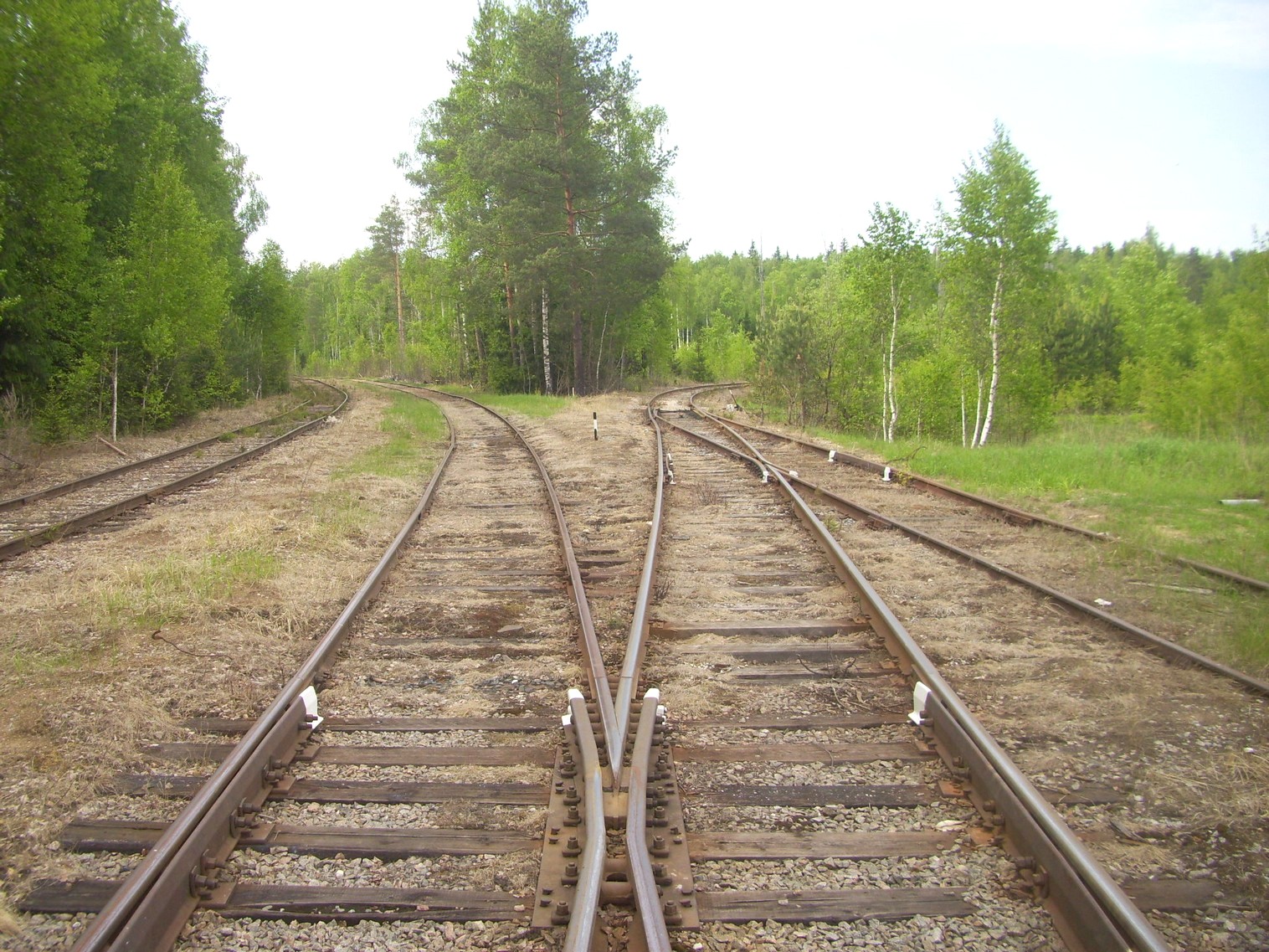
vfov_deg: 41.8
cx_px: 634
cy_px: 476
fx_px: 1246
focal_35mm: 34
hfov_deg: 54.0
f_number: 2.9
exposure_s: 1/320
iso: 80
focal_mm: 5.7
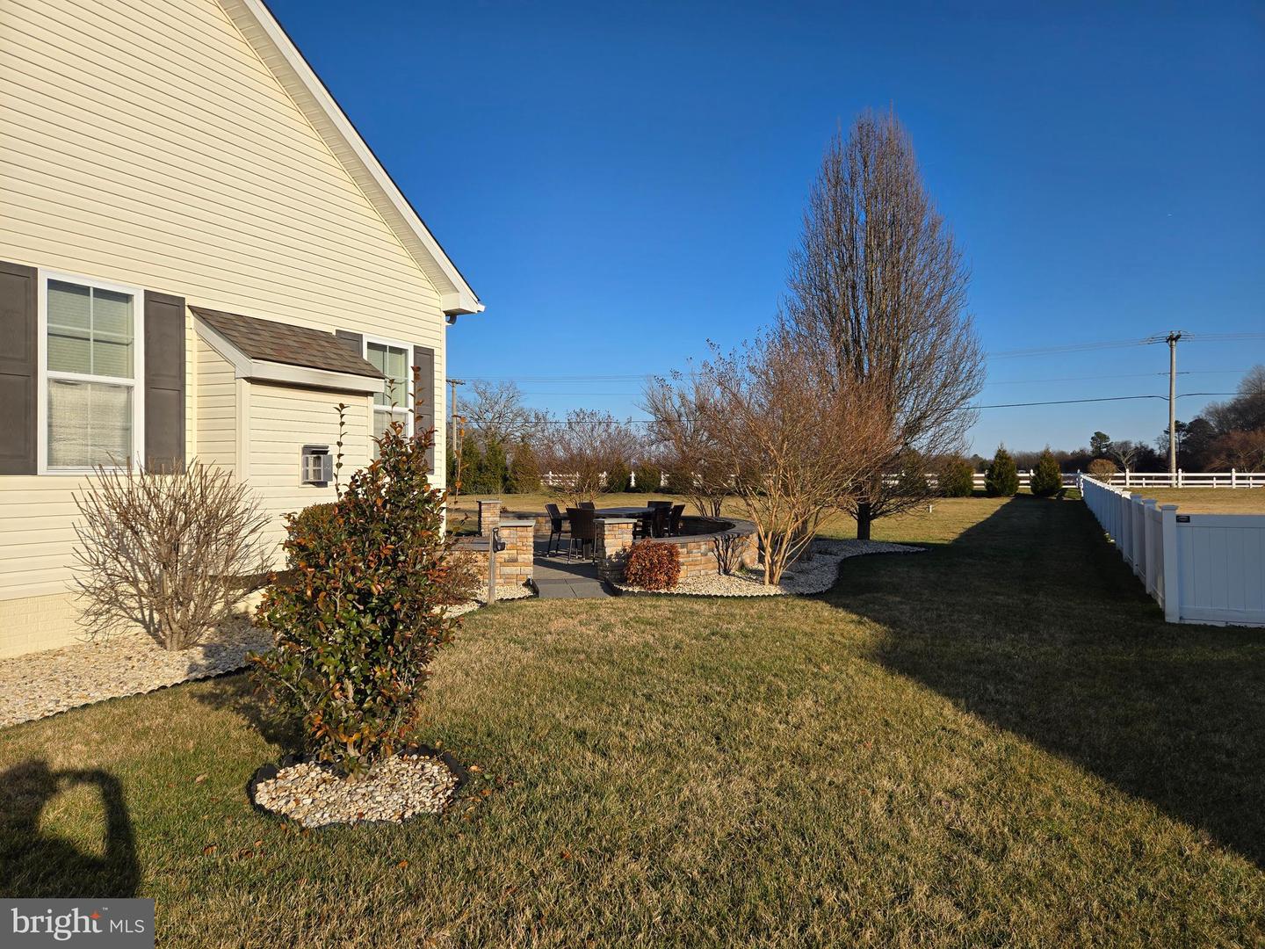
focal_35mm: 23
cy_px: 474
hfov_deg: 73.9
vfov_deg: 58.9
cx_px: 632
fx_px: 841
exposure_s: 1/2586
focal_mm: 5.4
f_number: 1.8
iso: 25
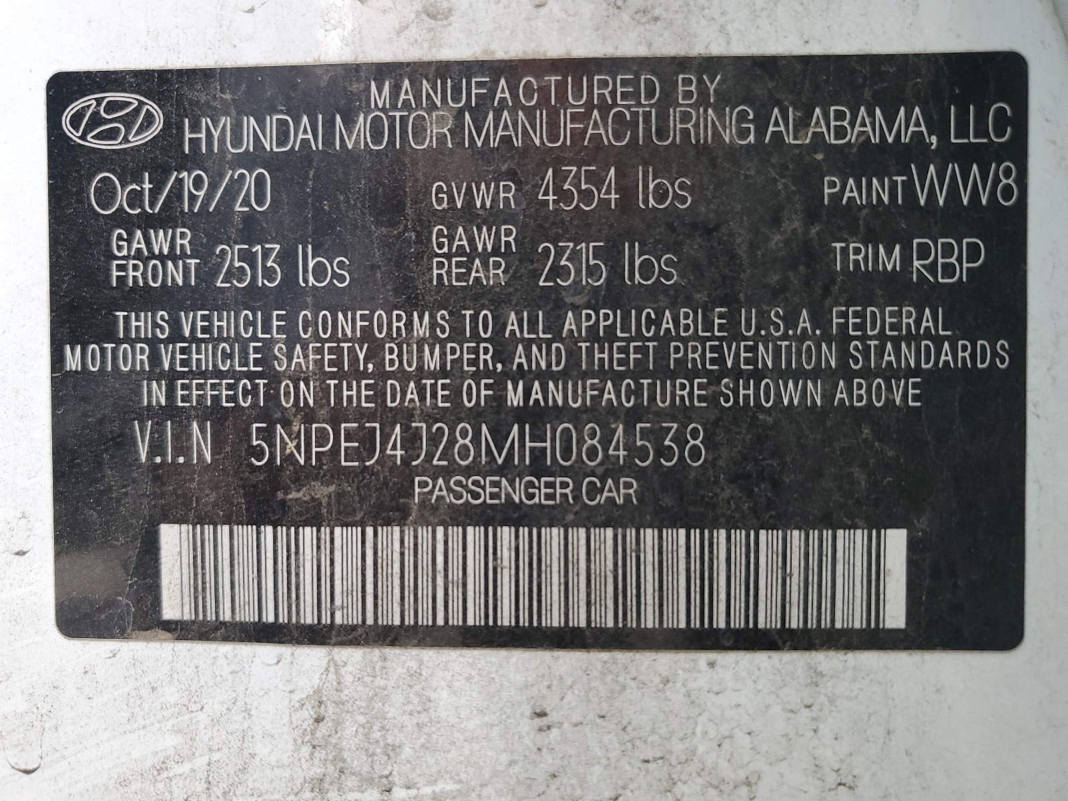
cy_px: 400
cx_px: 534
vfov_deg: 53.1
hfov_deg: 67.3
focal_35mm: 26
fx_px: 802
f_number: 1.5
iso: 74
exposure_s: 1/120
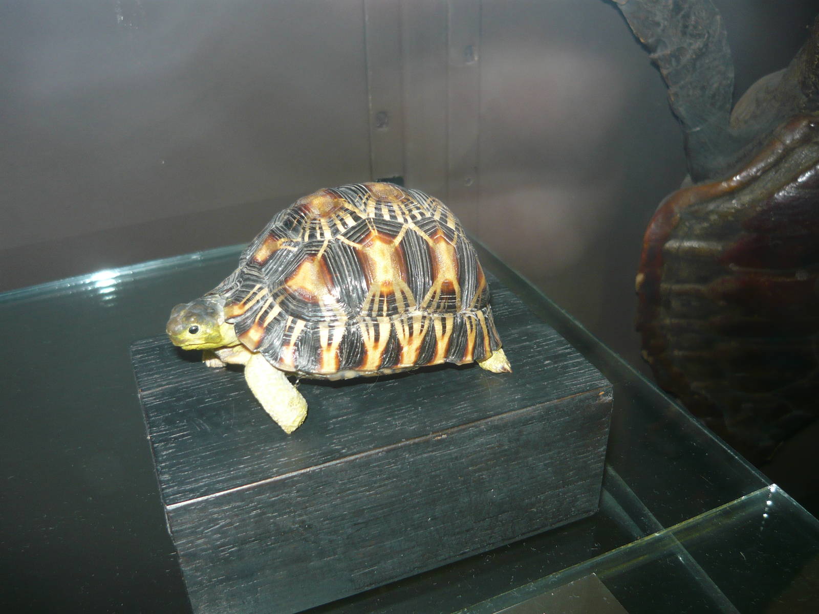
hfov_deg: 55.4
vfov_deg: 42.9
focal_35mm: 33
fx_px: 781
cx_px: 410
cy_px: 307
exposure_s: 1/30
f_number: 2.8
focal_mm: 5.5
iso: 100
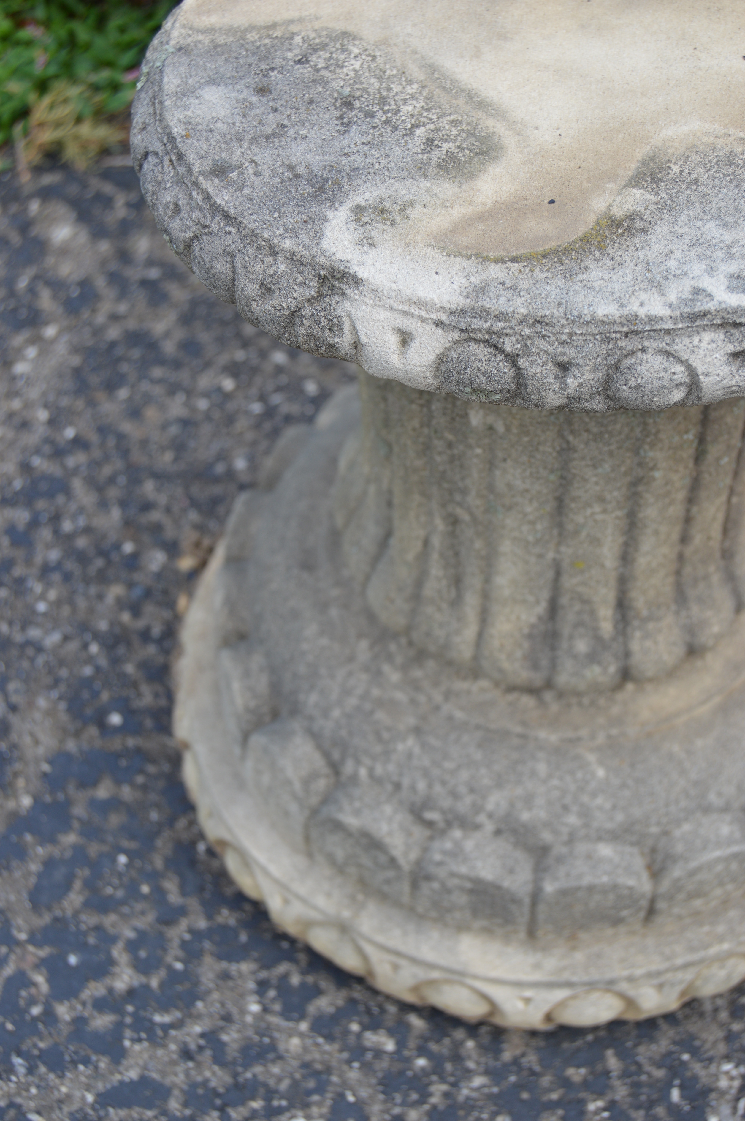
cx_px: 372
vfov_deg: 42.4
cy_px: 560
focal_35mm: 46
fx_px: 1446
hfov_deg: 28.9
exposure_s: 1/125
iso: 110
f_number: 5.6
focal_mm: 31
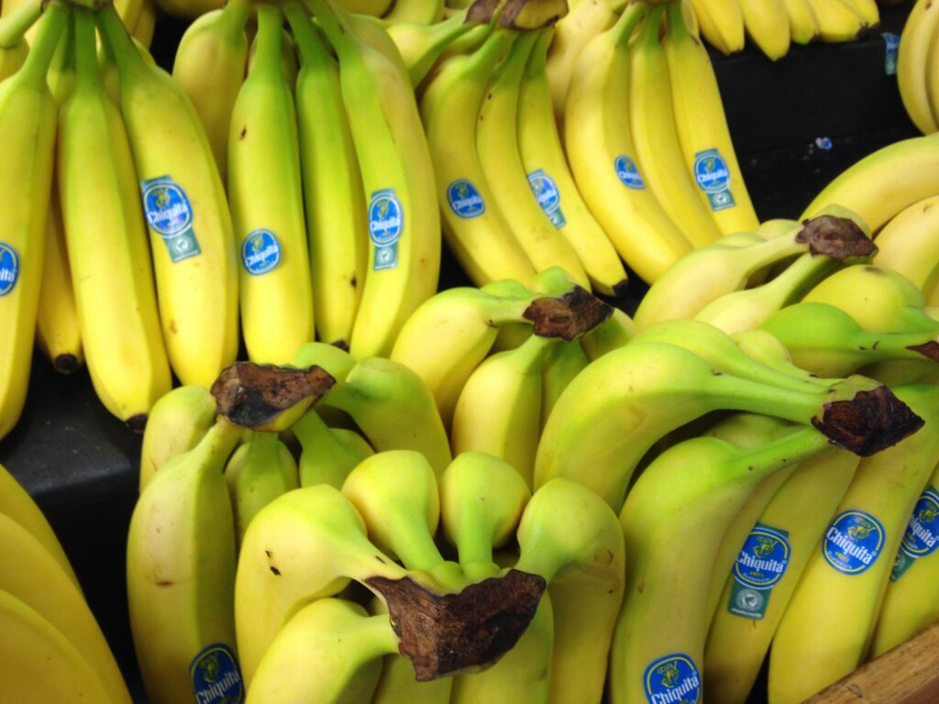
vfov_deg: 42.9
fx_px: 895
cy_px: 352
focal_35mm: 33
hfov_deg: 55.4
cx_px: 470
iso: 80
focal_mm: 4.12
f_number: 2.4
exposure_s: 1/20
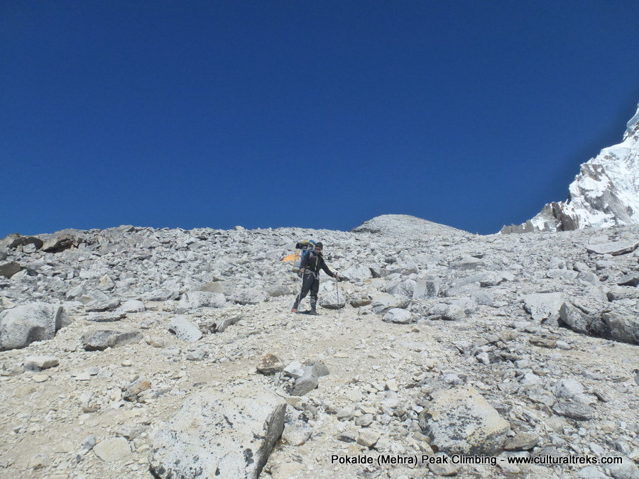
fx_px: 443
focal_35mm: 24
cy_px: 240
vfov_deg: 56.8
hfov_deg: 71.6
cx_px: 320
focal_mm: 4.3
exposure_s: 1/2000
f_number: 3.5
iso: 160
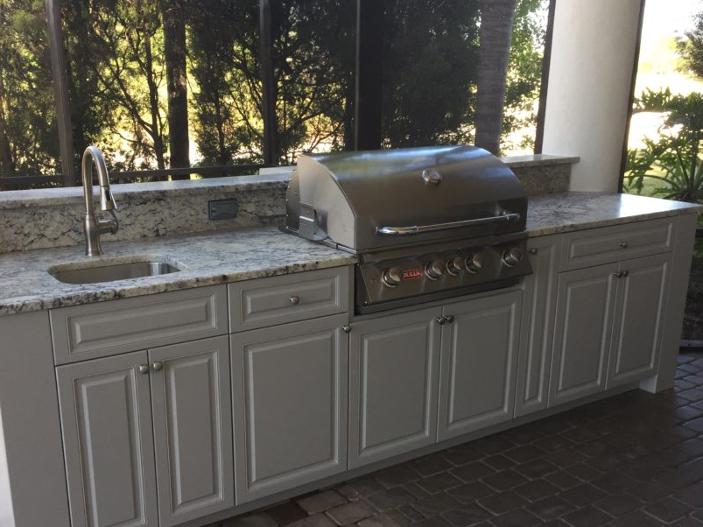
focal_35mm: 37
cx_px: 331
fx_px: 751
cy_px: 309
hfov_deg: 50.1
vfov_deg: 38.5
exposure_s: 1/120
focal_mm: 4.15
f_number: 2.2
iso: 50
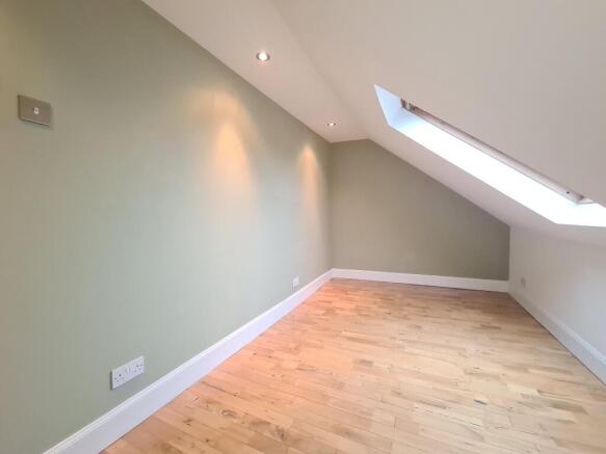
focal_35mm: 13
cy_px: 227
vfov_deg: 89.9
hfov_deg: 106.2
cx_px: 303
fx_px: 228
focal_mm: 2.2
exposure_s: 1/33
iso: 500
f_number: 2.2
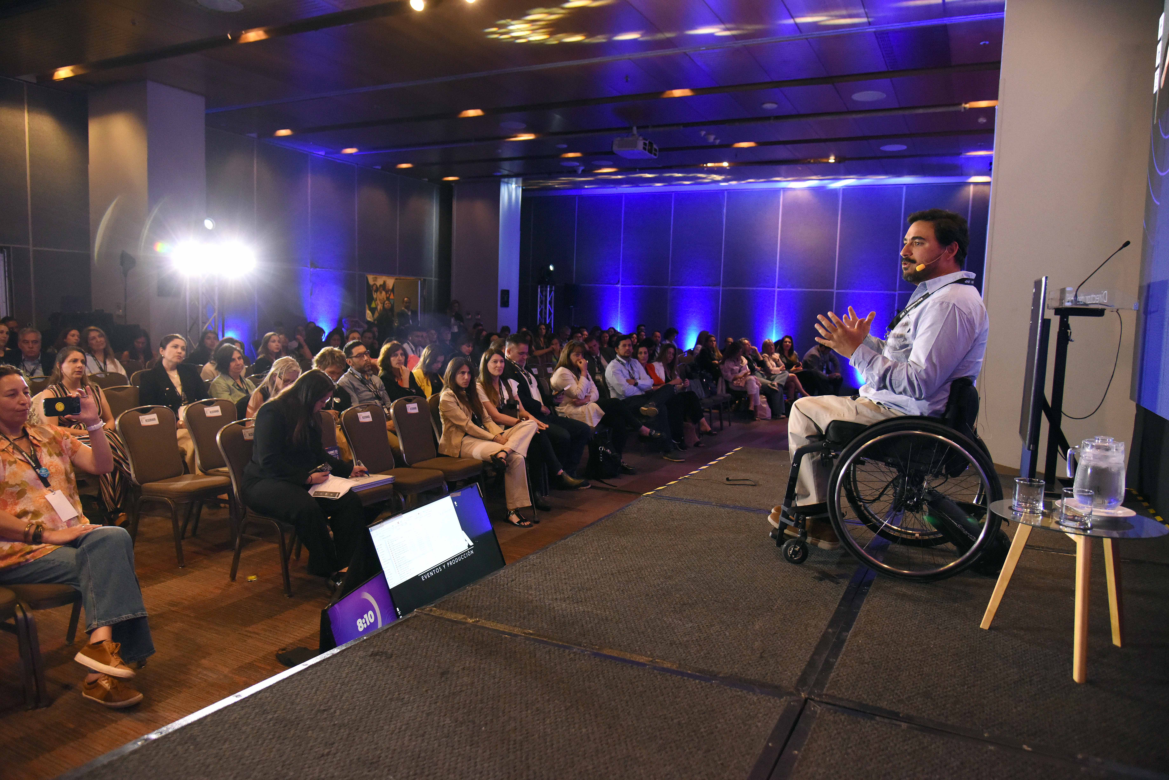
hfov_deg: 73.7
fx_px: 780
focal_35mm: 24
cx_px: 584
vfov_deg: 53.2
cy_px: 390
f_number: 4
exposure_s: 1/250
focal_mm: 24
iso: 4000
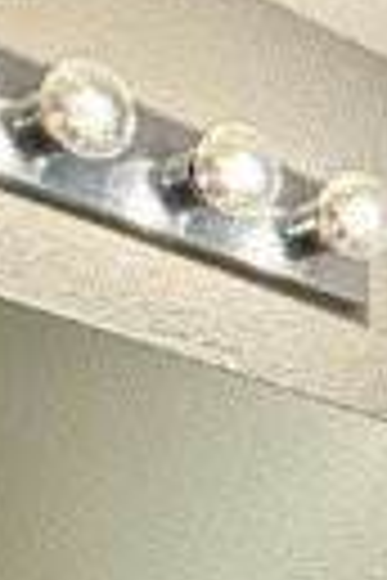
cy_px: 1160
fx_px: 1870
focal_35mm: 116
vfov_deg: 14.6
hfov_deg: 10.6
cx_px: 832
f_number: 2.2
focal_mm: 2.22
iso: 80
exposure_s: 1/120
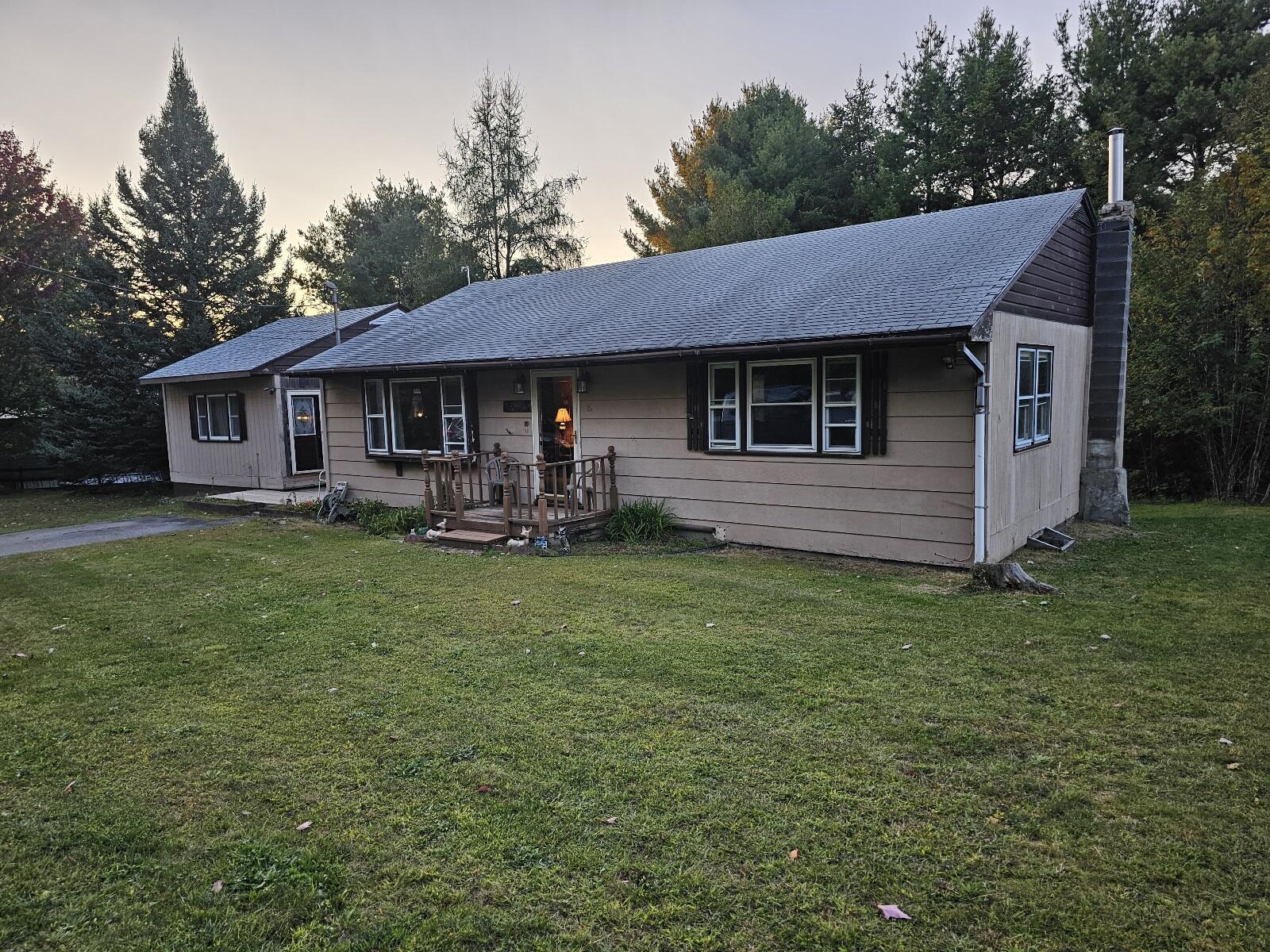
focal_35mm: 23
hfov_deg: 73.9
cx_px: 635
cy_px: 476
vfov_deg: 58.9
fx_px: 844
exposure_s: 1/120
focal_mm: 6.3
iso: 50
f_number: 1.7
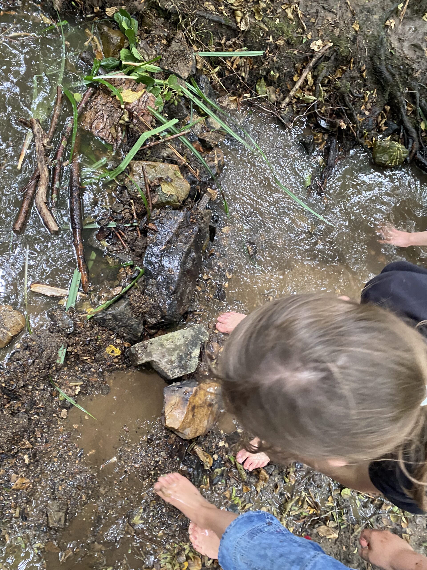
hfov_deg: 53.1
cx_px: 214
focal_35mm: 26
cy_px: 285
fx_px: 428
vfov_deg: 67.3
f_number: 1.8
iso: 320
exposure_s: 1/60
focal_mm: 4.25
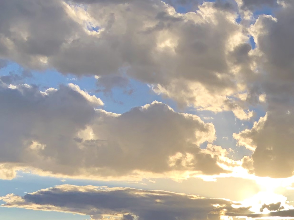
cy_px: 351
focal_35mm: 91
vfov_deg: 14.8
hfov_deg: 20.2
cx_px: 349
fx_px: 773
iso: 20
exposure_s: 1/1656
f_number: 1.8
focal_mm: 3.99
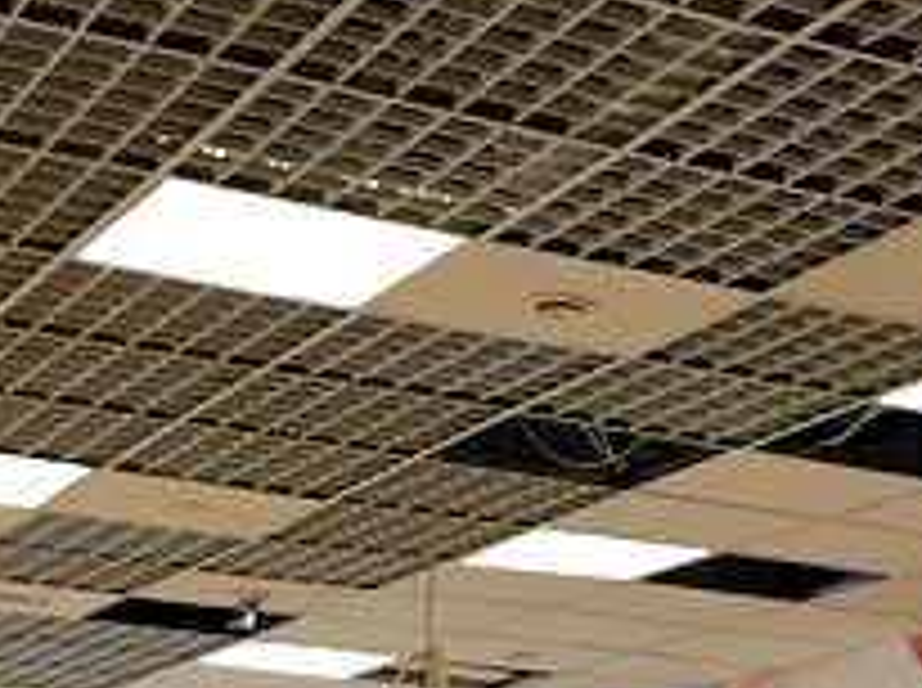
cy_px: 1122
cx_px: 873
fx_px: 2818
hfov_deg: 18.2
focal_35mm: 106
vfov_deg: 13.0
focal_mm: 4.15
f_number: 2.2
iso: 64
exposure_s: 1/33
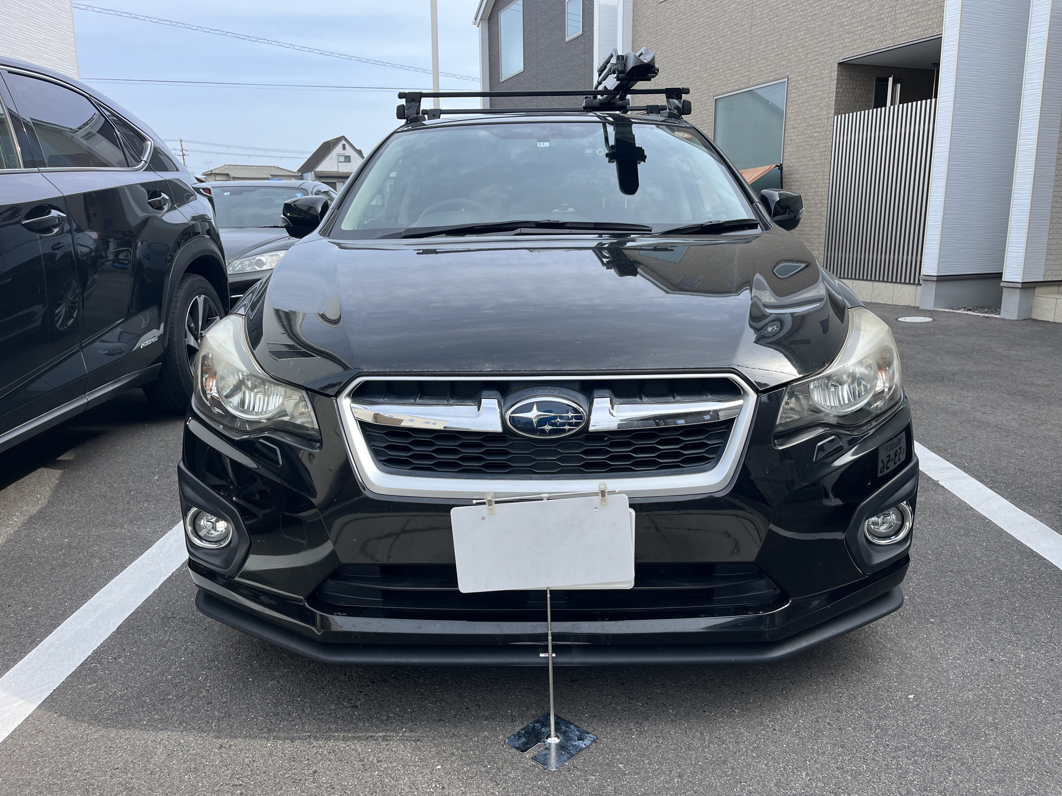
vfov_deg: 53.1
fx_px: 798
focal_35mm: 26
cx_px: 531
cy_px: 398
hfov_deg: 67.3
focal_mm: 5.1
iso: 50
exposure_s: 1/1225
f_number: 1.6
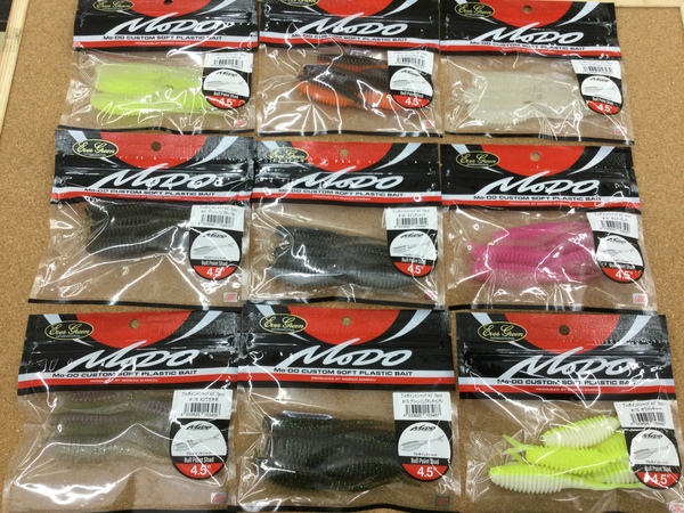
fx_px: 613
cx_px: 342
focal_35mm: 31
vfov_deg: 45.4
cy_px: 256
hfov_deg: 58.4
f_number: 2.4
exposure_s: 1/30
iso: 25
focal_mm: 3.3
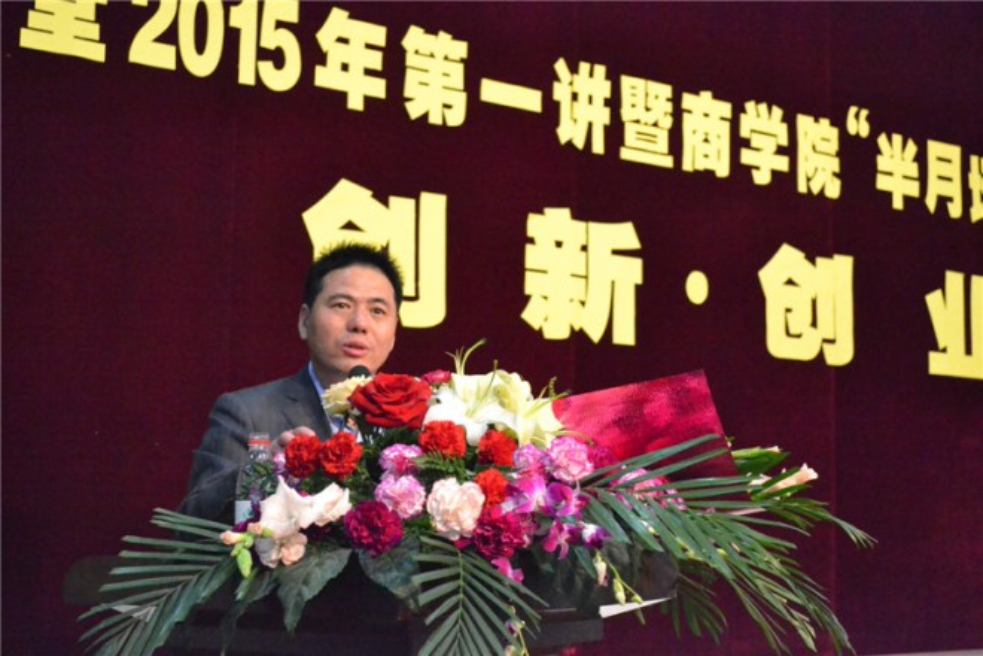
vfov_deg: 23.8
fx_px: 1556
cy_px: 328
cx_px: 492
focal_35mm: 57
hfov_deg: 35.1
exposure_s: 1/125
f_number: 5
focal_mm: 38
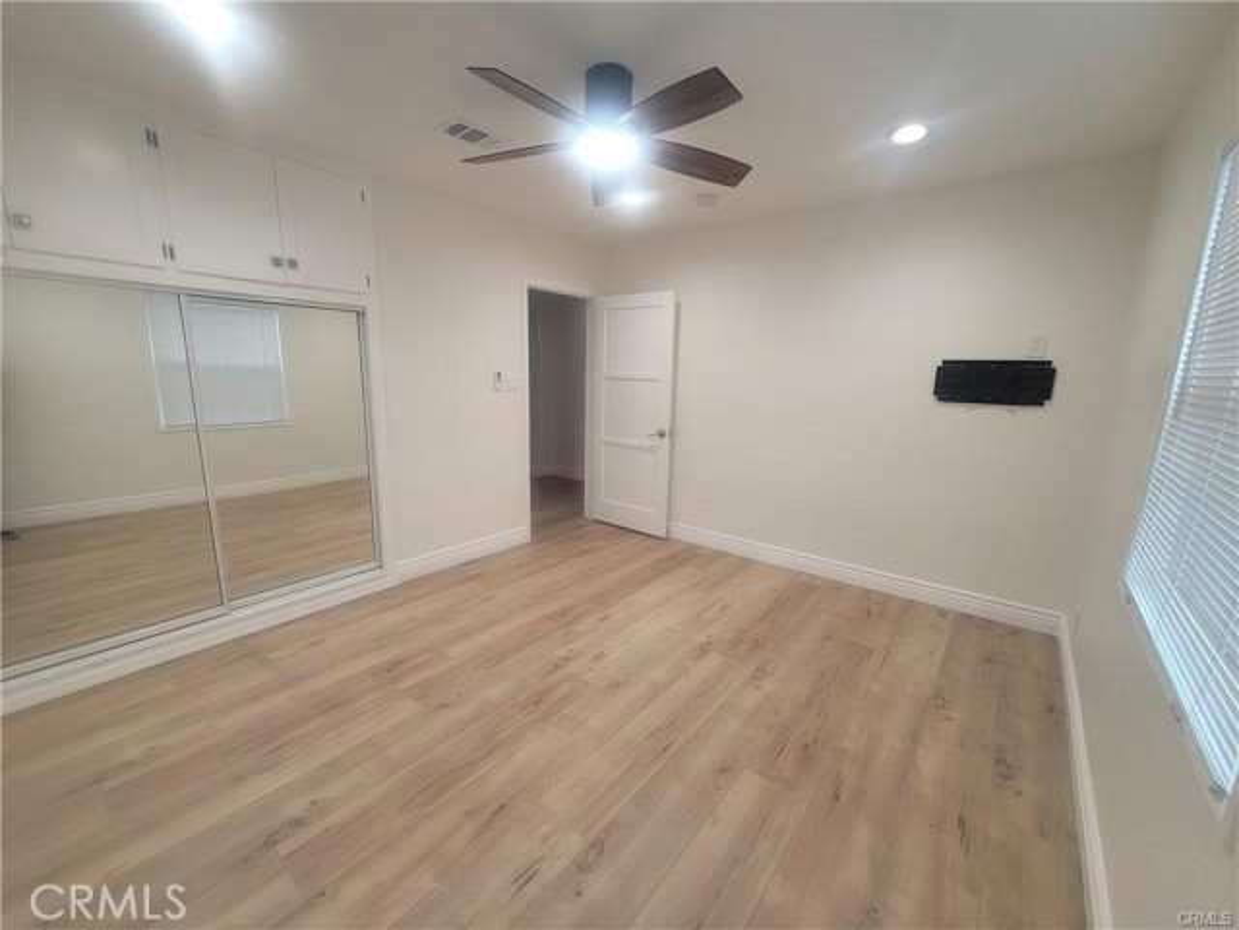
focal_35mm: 13
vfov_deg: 89.9
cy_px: 465
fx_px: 465
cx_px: 620
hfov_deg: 106.2
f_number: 2.2
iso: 125
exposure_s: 1/60
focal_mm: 2.2
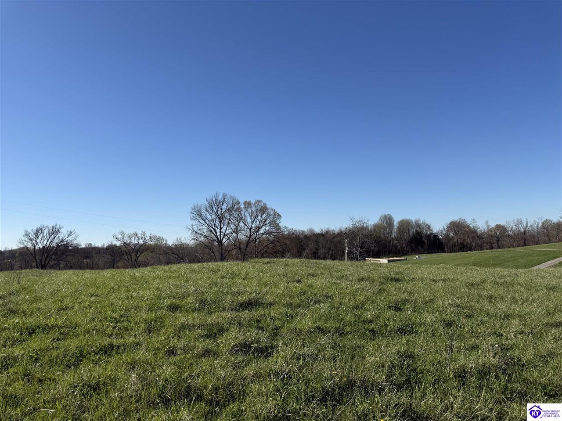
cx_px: 281
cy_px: 210
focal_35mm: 24
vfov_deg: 56.8
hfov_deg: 71.6
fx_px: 390
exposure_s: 1/5714
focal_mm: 6.76
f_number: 1.78
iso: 80
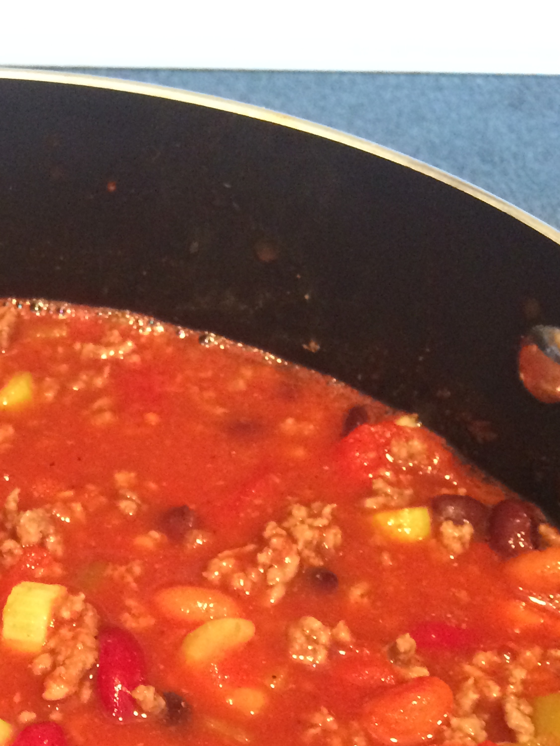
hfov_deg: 21.7
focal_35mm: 65
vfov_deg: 27.5
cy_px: 804
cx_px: -19
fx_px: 1402
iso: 320
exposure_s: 1/24
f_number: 2.2
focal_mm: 4.12
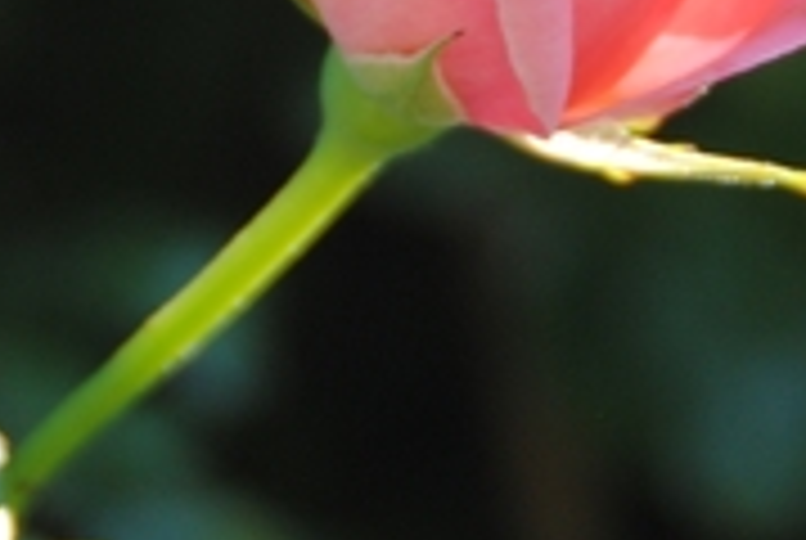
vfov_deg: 2.7
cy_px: -184
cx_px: 477
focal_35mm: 502
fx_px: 11258
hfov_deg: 4.1
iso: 250
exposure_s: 1/125
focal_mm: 100
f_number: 5.6
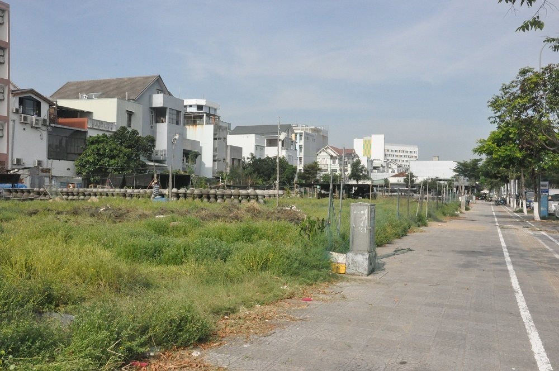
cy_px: 186
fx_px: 558
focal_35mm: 36
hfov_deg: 53.2
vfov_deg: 36.8
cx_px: 280
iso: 3200
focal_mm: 24
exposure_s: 1/1250
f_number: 18
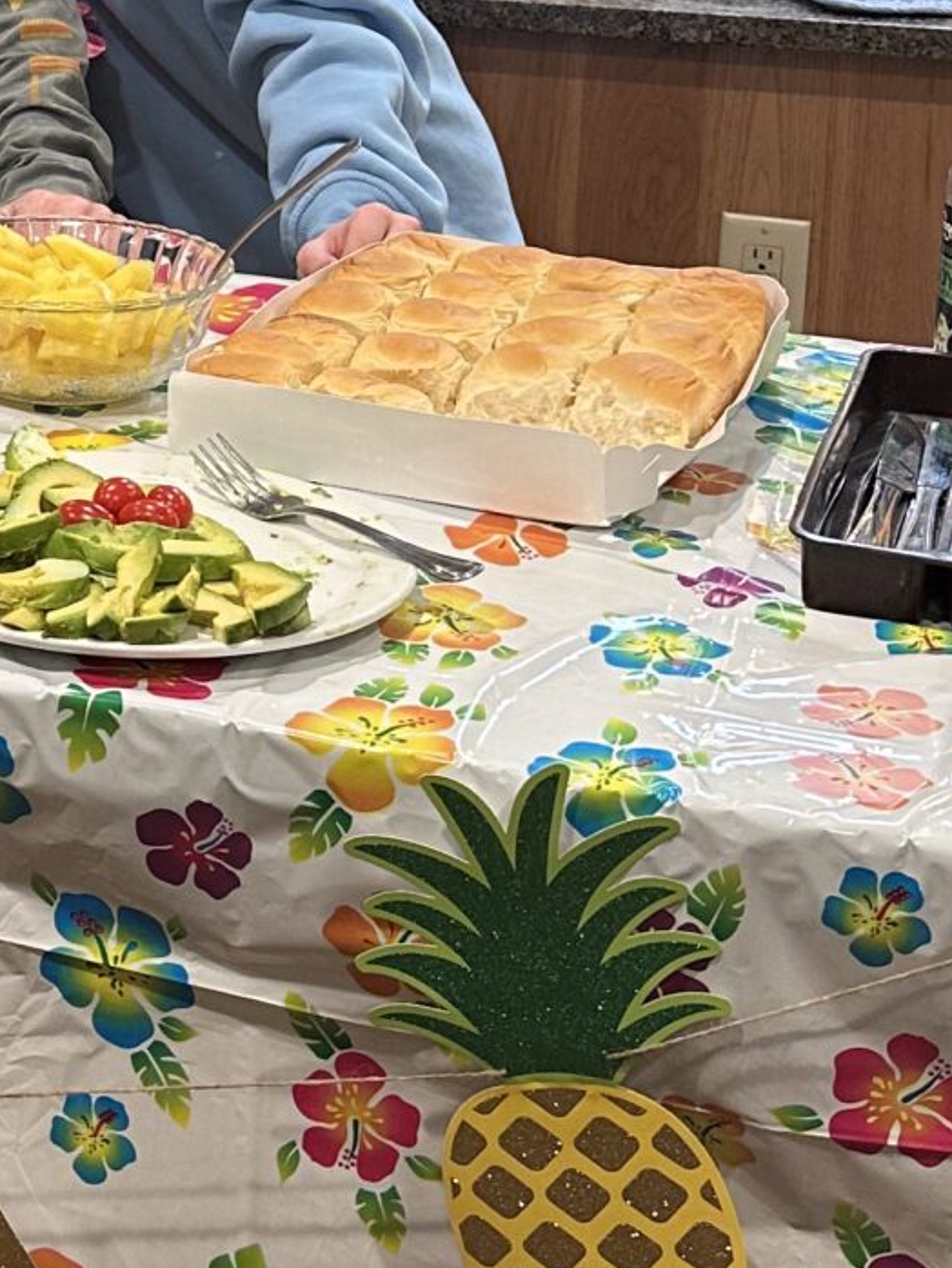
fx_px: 3225
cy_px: 113
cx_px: -325
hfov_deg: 15.8
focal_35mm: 88
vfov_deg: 21.7
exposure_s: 1/60
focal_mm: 6.86
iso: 125
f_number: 1.78
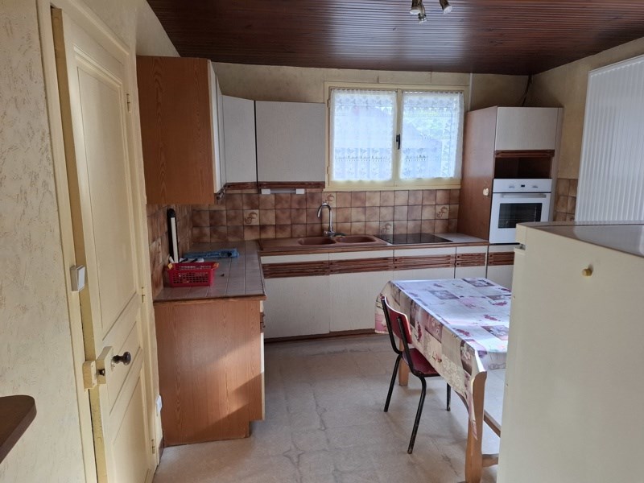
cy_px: 242
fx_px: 428
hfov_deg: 73.9
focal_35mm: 23
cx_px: 322
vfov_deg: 58.9
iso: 64
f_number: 1.8
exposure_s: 1/120
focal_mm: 5.54
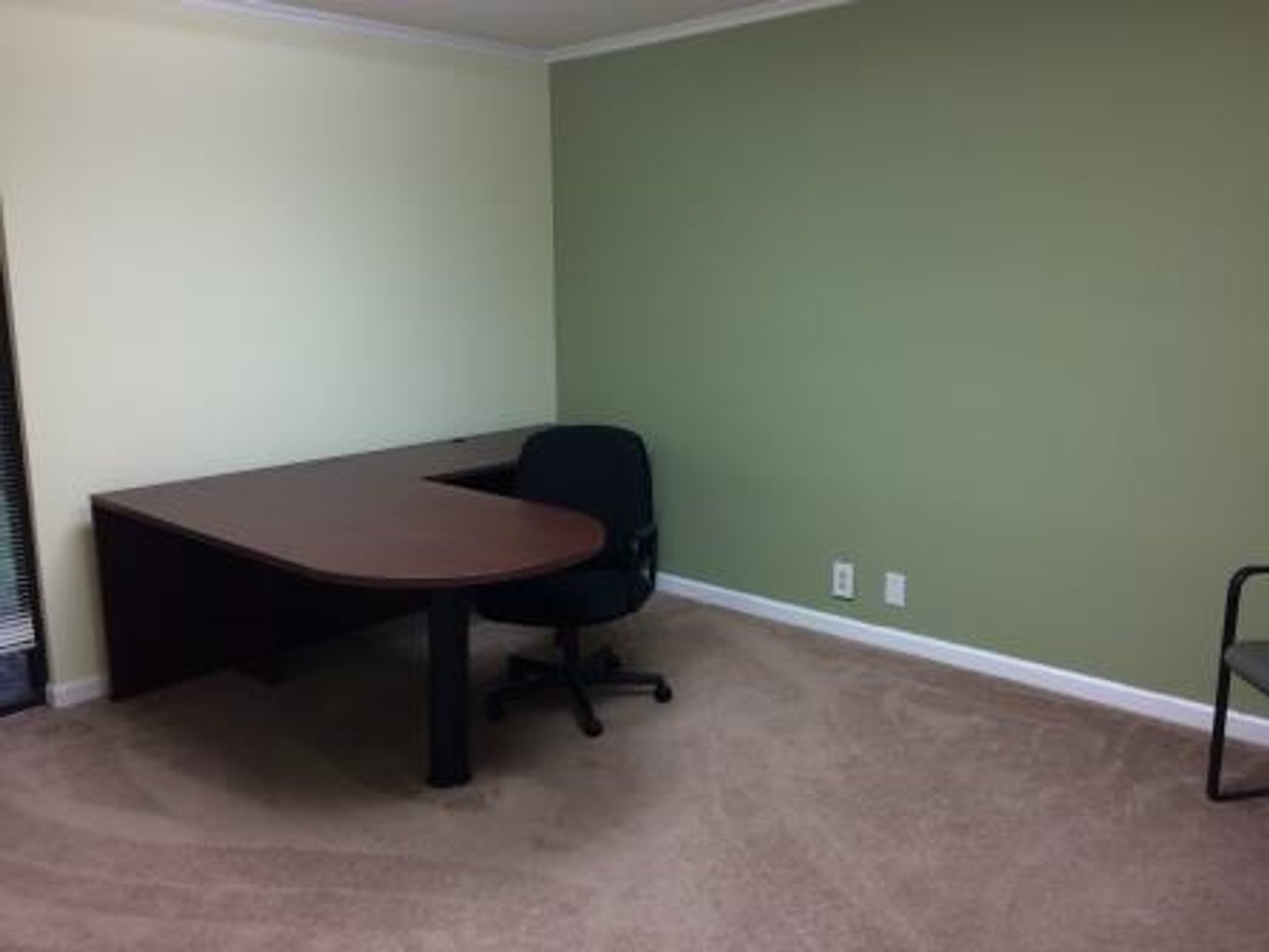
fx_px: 1063
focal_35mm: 29
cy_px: 476
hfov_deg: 61.7
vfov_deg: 48.2
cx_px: 634
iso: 64
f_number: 2.2
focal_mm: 4.15
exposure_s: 1/30
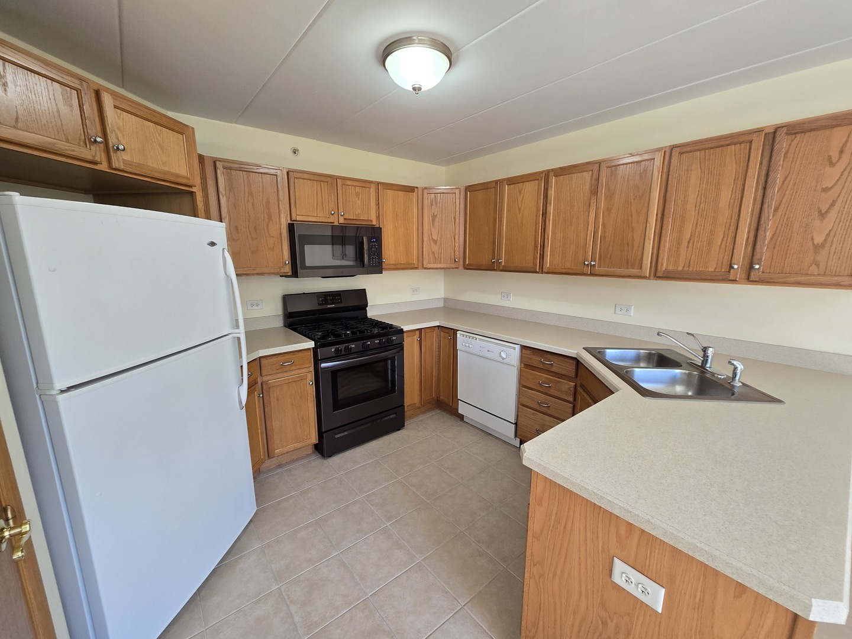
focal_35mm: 13
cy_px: 320
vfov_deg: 89.9
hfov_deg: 106.2
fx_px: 320
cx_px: 426
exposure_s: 1/60
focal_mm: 2.2
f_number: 2.2
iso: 100
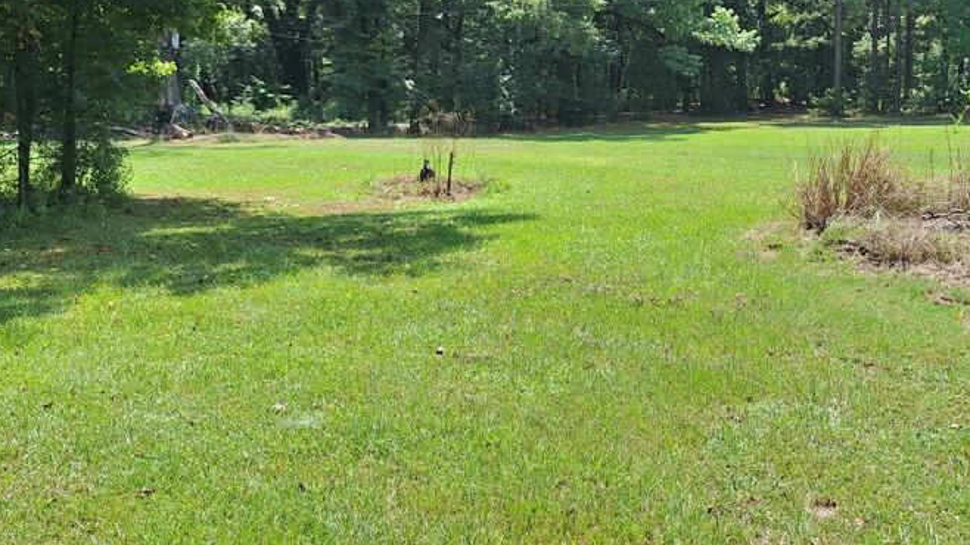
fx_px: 1003
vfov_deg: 30.1
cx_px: 677
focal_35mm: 39
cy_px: 169
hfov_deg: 50.3
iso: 40
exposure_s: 1/1524
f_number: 1.8
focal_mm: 5.54
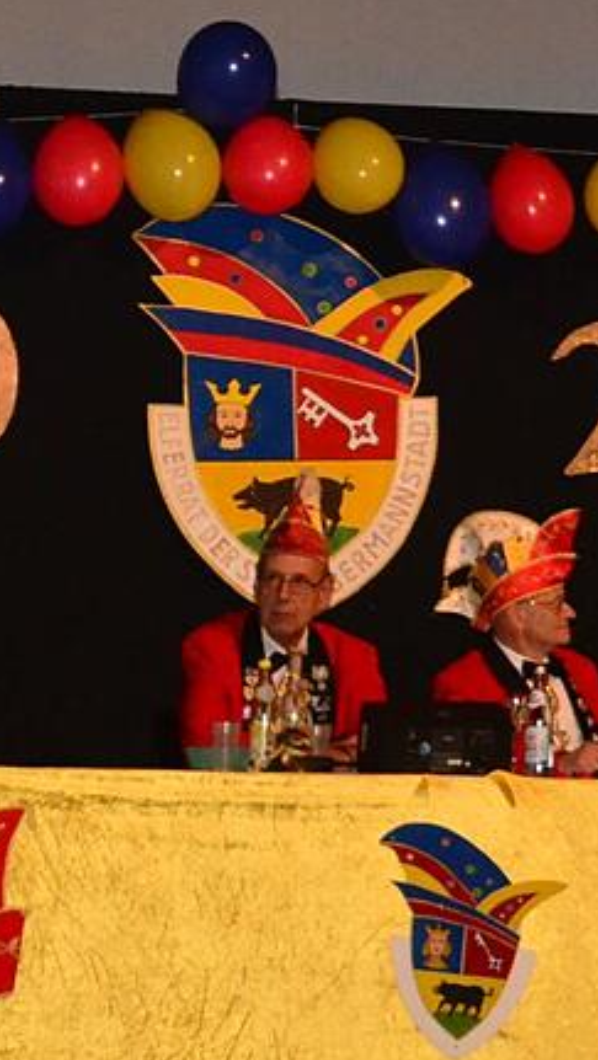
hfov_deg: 7.4
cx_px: 212
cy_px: 590
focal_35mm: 165
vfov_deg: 13.0
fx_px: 4643
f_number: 5.6
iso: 3200
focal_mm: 42
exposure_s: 1/250
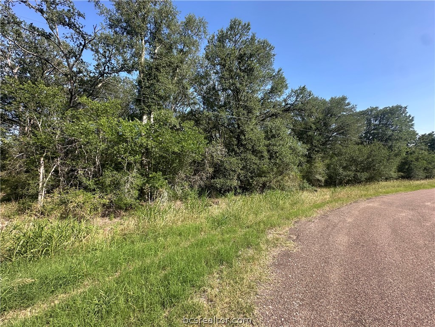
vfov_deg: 85.7
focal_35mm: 14
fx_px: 176
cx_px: 218
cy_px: 164
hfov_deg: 102.1
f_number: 2.2
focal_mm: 2.22
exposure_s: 1/720
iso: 40
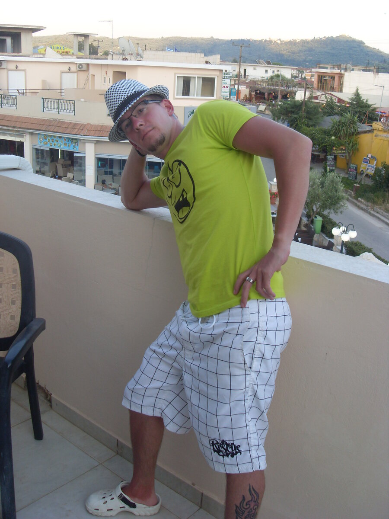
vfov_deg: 52.6
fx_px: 524
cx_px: 194
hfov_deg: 40.7
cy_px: 260
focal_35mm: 35
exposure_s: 1/180
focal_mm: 6.3
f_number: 2.8
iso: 80
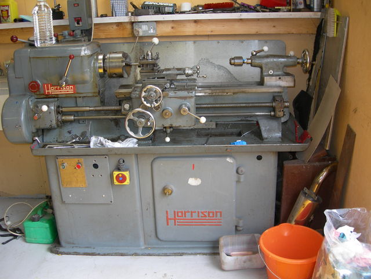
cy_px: 140
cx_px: 186
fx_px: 407
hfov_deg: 49.0
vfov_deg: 37.7
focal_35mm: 38
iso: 50
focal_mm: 7.8
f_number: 2.8
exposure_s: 1/31.4
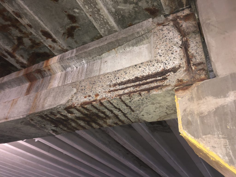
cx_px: 118
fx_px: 191
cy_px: 88
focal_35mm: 28
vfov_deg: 49.7
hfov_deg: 63.4
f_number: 1.8
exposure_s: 1/12
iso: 80
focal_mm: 3.99
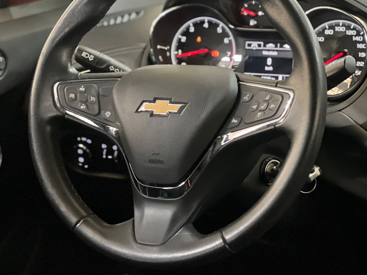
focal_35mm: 101
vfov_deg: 14.6
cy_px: 108
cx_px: 165
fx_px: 1071
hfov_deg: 19.4
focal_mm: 9
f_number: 2.8
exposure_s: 1/15
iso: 1000
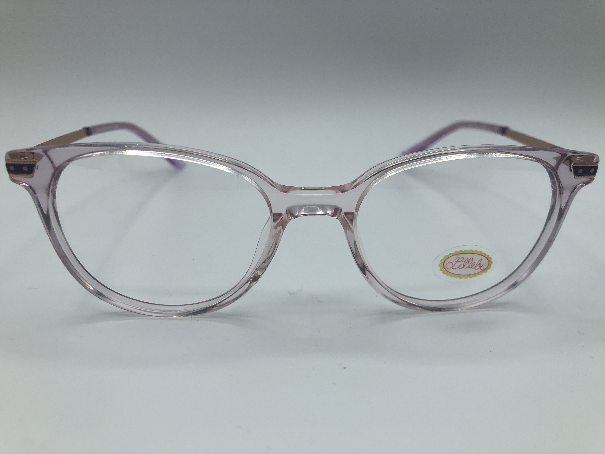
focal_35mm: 28
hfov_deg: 63.4
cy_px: 227
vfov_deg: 49.7
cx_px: 302
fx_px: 489
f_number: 1.8
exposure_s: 1/1021
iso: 25
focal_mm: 4
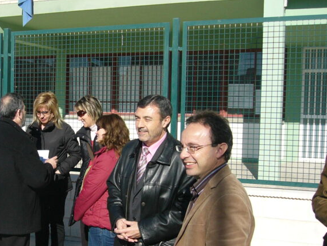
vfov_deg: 24.8
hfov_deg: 31.9
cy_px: 151
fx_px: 557
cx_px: 68
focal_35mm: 59
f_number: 8
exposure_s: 1/160
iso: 50
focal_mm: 5.8
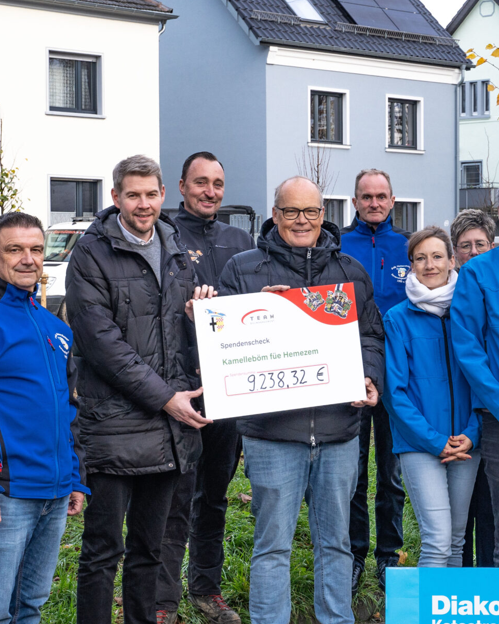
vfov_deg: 20.0
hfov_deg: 16.0
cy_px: 336
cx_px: 334
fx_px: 1772
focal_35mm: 96
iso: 320
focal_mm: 48
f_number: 8
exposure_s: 1/60
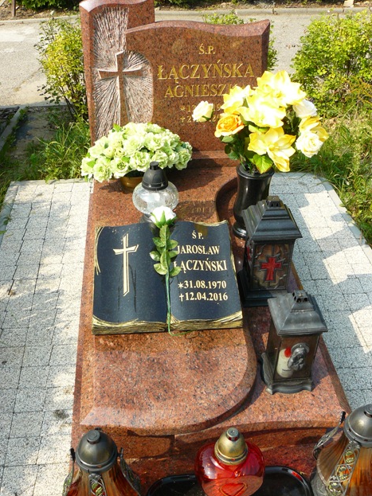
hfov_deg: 38.7
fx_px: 530
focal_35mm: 37
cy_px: 244
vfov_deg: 50.1
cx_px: 189
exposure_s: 1/200
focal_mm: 6
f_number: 5
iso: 100
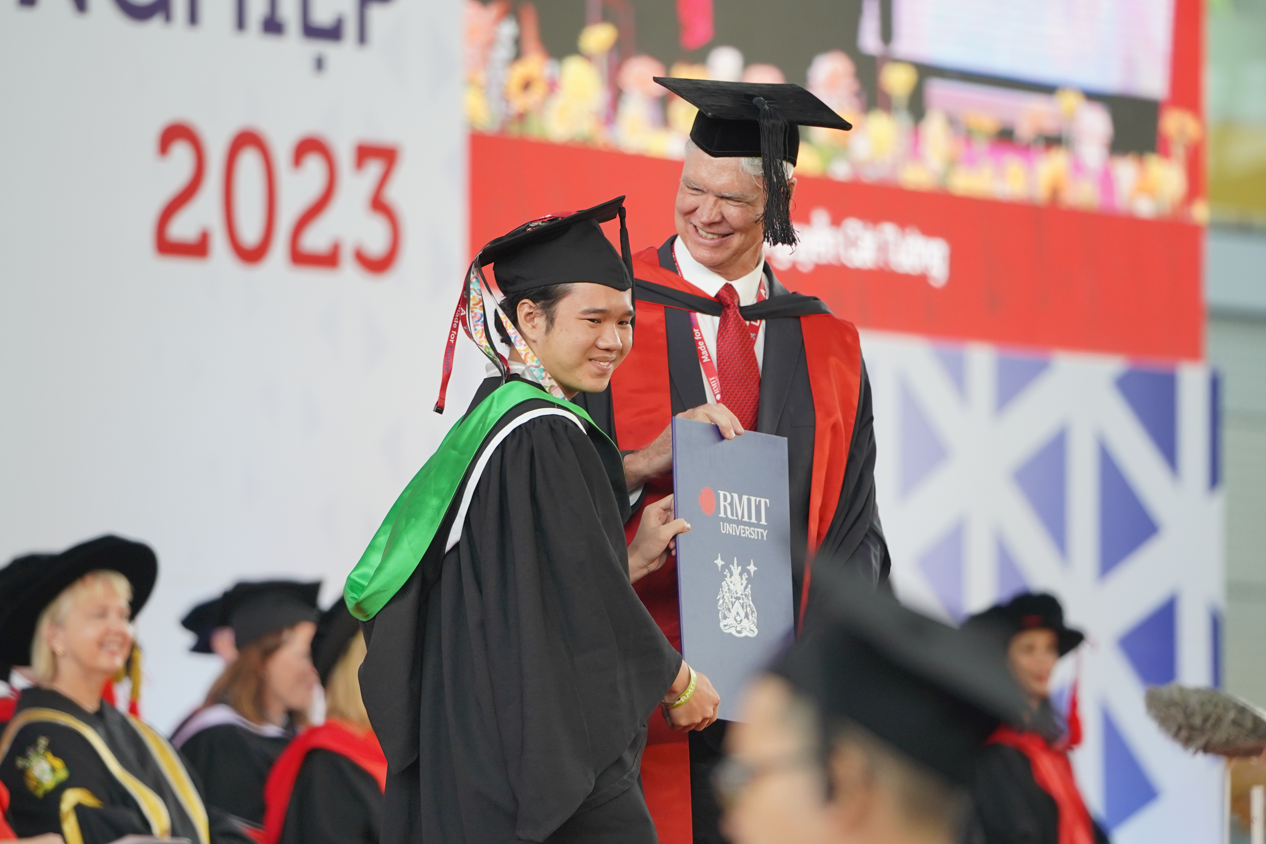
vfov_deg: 4.6
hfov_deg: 6.9
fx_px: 10444
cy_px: 422
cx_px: 633
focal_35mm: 297
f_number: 2.8
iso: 800
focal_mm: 198
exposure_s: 1/400
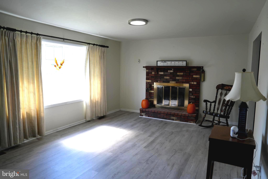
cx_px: 134
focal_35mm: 24
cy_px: 90
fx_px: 179
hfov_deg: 73.7
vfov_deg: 53.1
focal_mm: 24
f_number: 4
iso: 250
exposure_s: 1/60
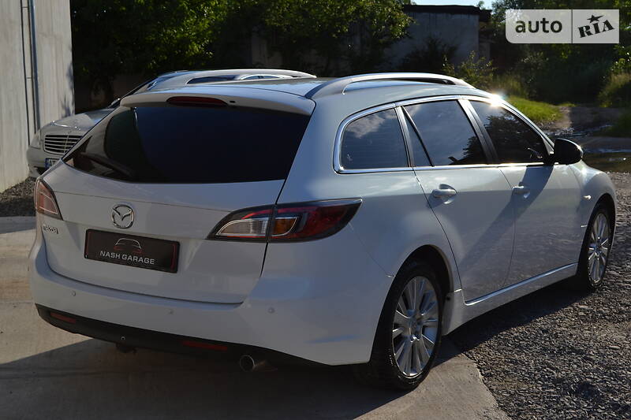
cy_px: 210
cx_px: 316
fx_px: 999
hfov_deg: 35.1
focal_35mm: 57
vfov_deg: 23.8
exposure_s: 1/320
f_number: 9
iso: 100
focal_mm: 38
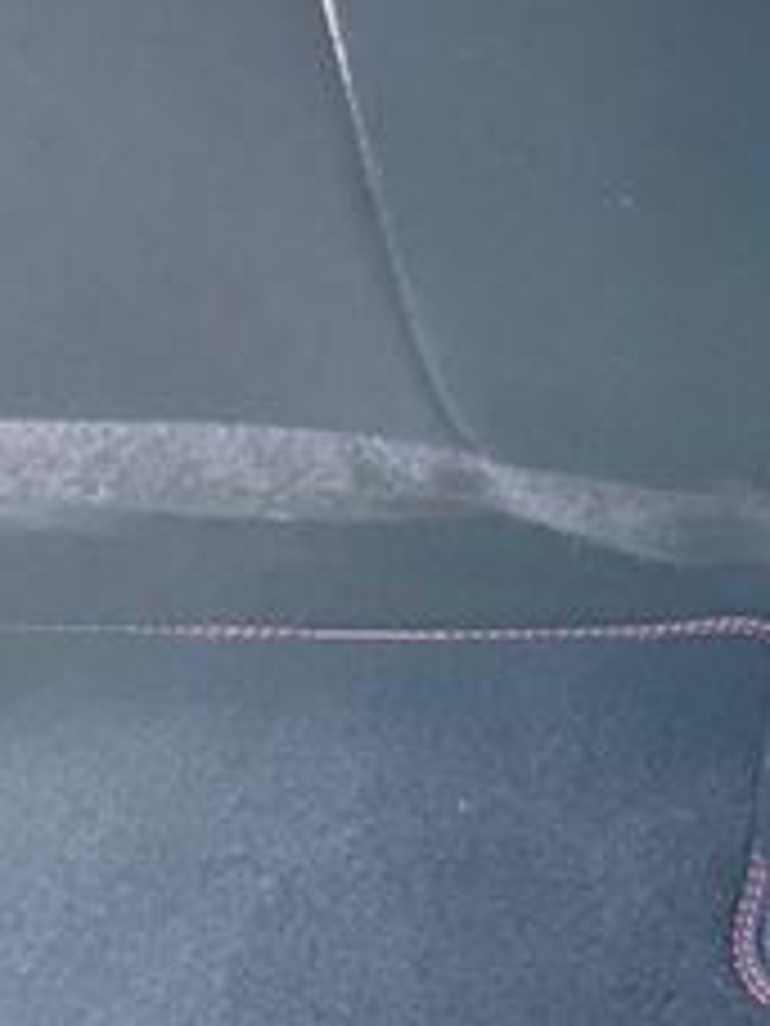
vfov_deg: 26.4
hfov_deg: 16.9
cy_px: 284
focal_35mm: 73
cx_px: 1360
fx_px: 2165
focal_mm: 4.2
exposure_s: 1/60
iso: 500
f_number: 1.6
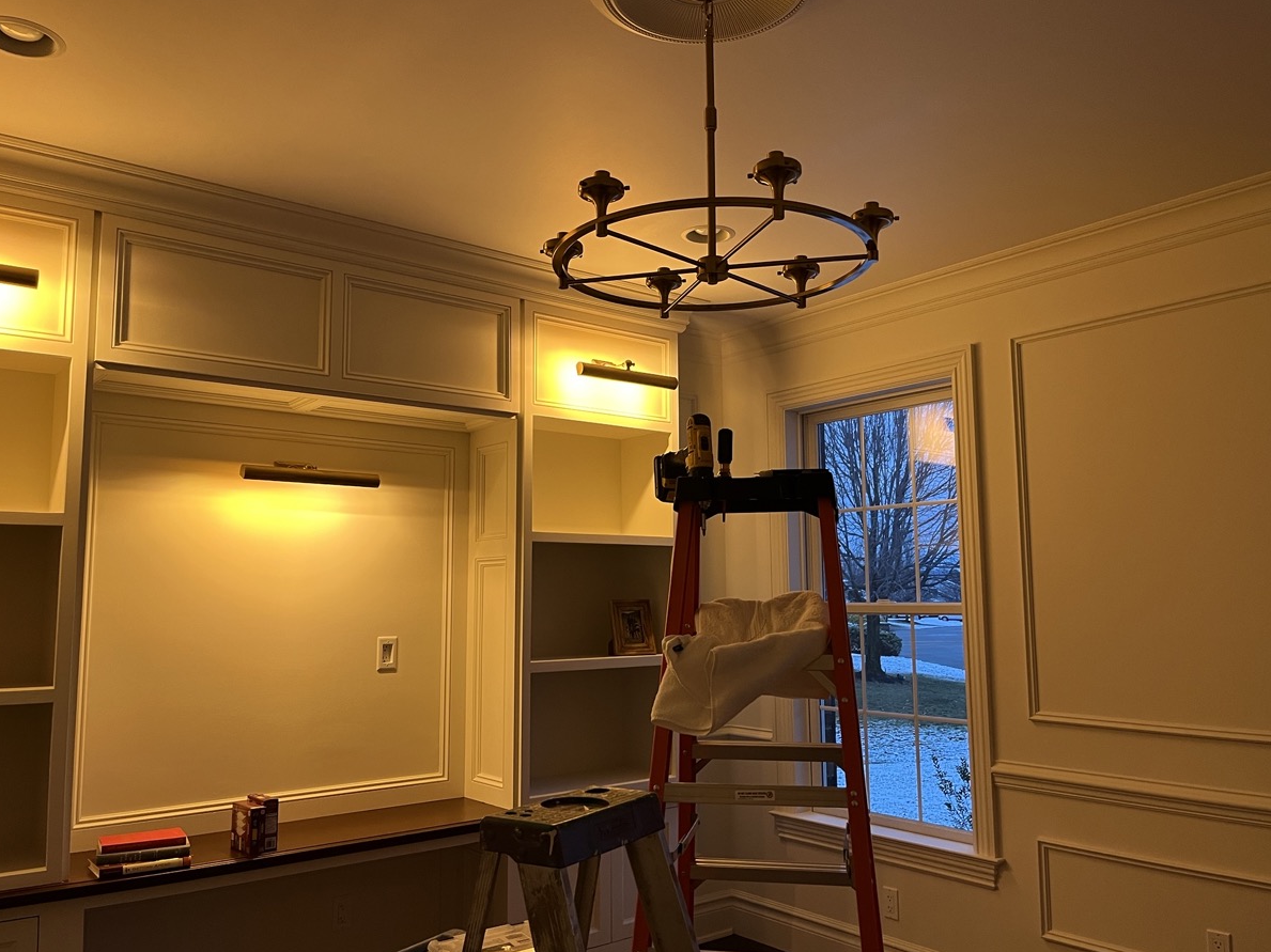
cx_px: 639
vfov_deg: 49.7
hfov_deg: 63.5
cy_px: 475
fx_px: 1028
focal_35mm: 28
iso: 160
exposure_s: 1/60
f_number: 1.6
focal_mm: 5.1
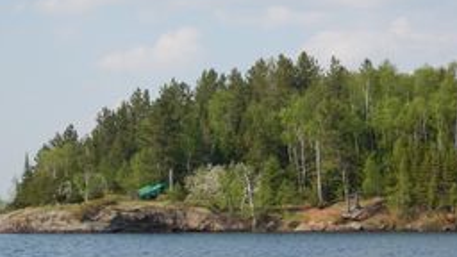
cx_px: 211
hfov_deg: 16.1
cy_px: 216
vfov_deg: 9.1
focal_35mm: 133
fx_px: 1612
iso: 125
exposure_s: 1/640
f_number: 4.6
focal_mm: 14.1
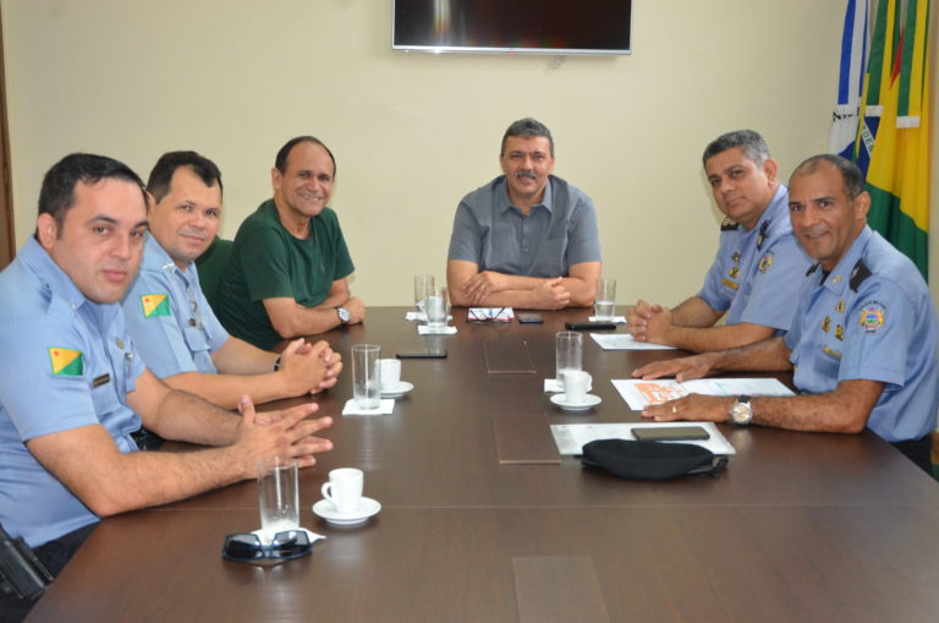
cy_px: 312
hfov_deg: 38.9
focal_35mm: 51
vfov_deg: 26.4
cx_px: 470
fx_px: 1328
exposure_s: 1/60
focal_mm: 34
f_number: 5.6
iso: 1600
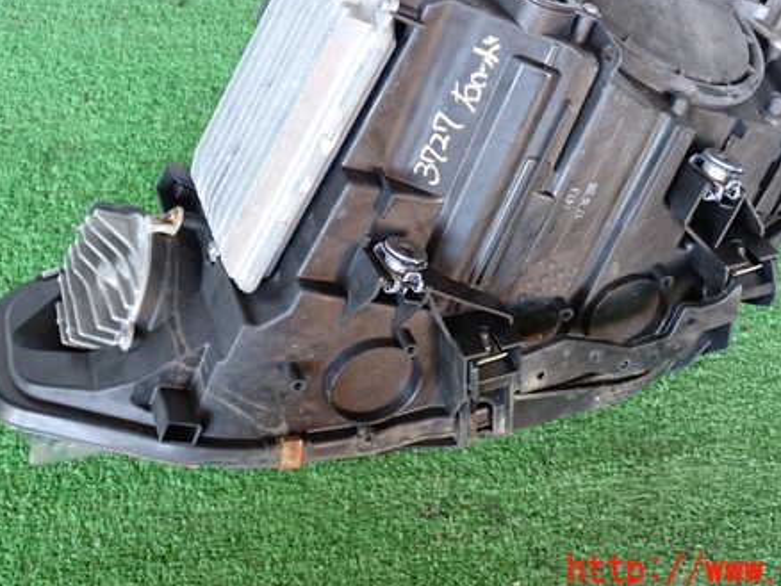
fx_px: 1174
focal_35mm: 52
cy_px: 192
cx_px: 435
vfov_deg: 27.9
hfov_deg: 36.8
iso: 400
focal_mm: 6.83
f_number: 2.7
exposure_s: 1/40
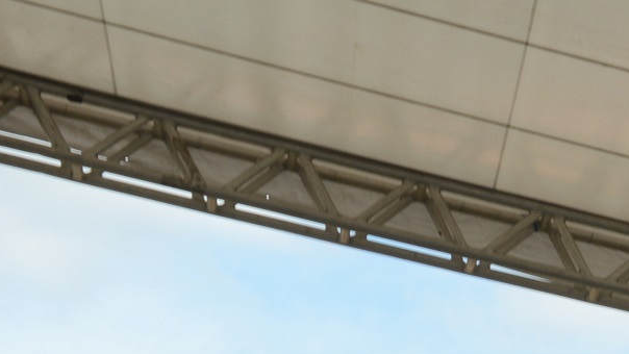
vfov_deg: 6.8
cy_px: 542
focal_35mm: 177
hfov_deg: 10.8
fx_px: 2953
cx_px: 1369
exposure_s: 1/60
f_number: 13
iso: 200
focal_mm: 34
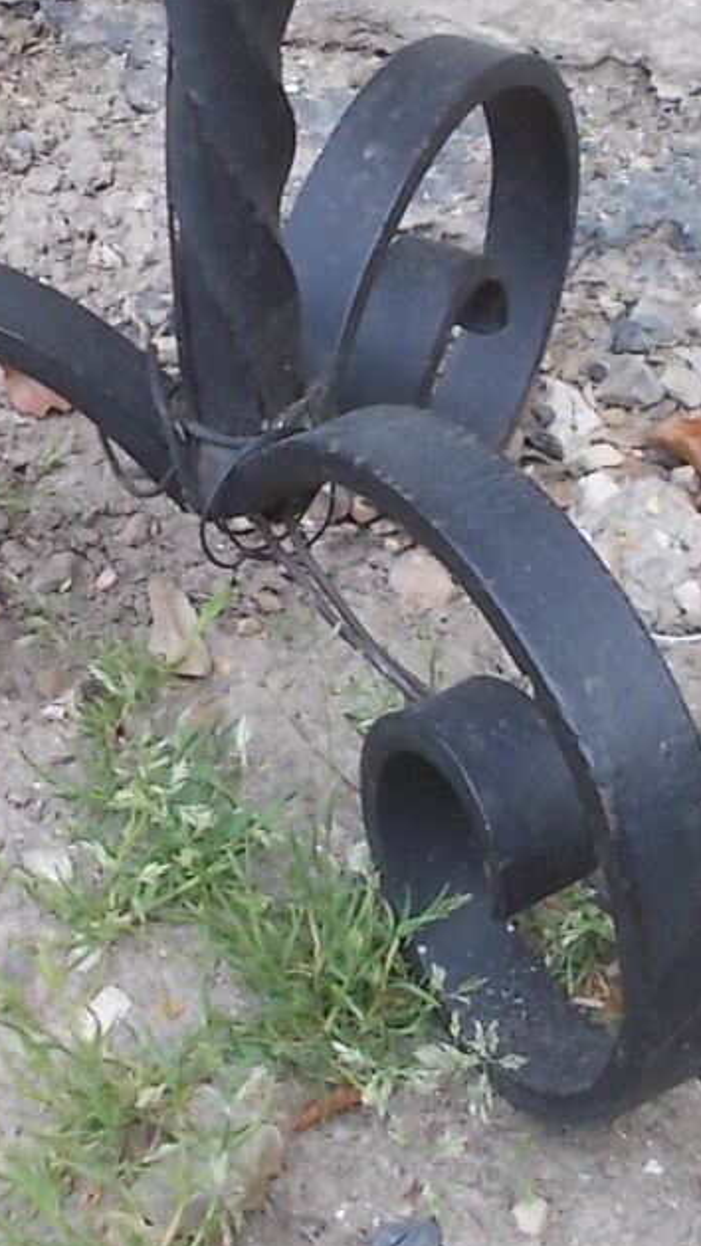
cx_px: 230
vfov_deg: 29.1
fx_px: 2378
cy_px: 386
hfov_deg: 16.7
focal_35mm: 72
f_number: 3.2
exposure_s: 1/100
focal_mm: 4.6
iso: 80
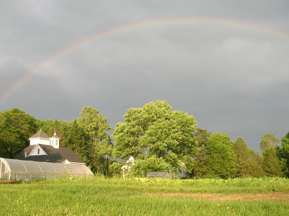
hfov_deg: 51.3
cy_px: 107
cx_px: 139
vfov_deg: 39.6
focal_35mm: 36
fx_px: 301
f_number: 4.9
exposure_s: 1/77
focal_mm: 5.7
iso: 50
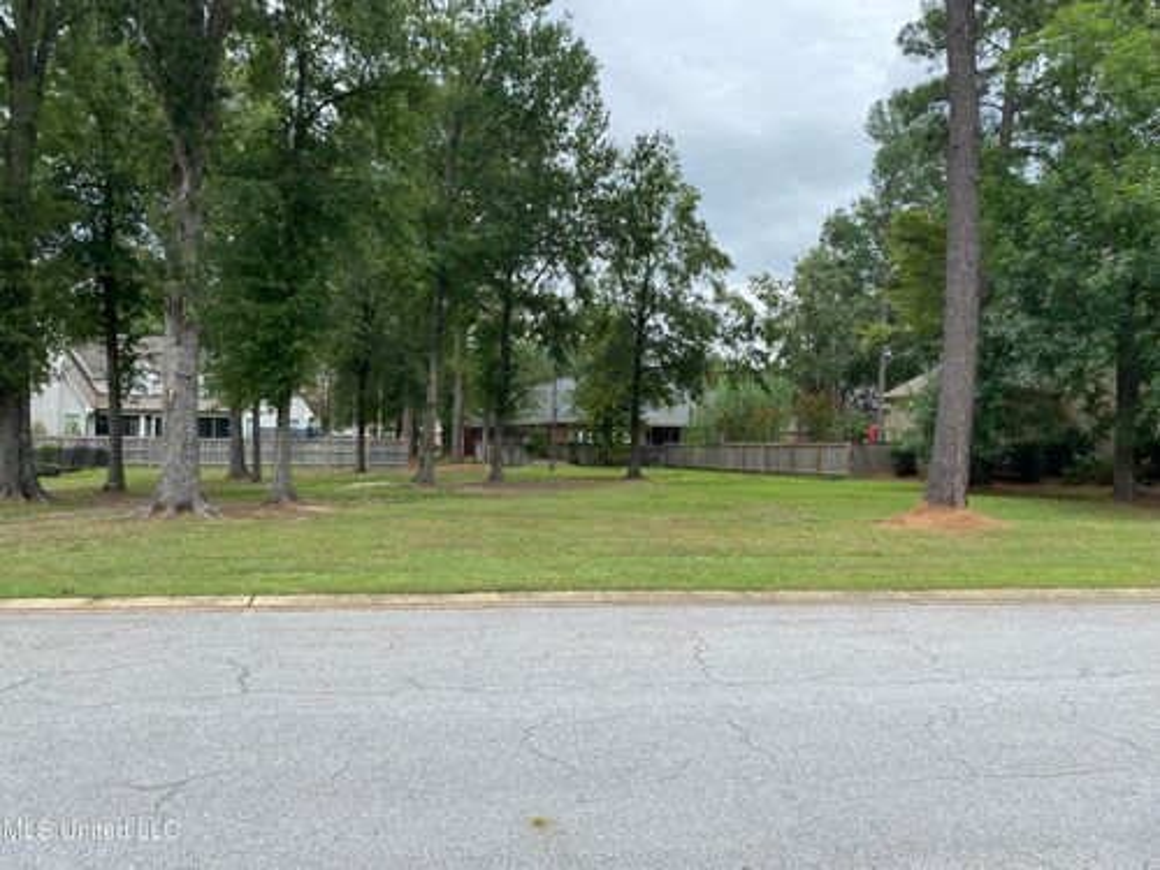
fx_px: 871
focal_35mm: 26
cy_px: 435
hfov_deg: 67.3
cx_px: 580
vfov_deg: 53.1
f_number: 1.8
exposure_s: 1/864
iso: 32
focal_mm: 4.25
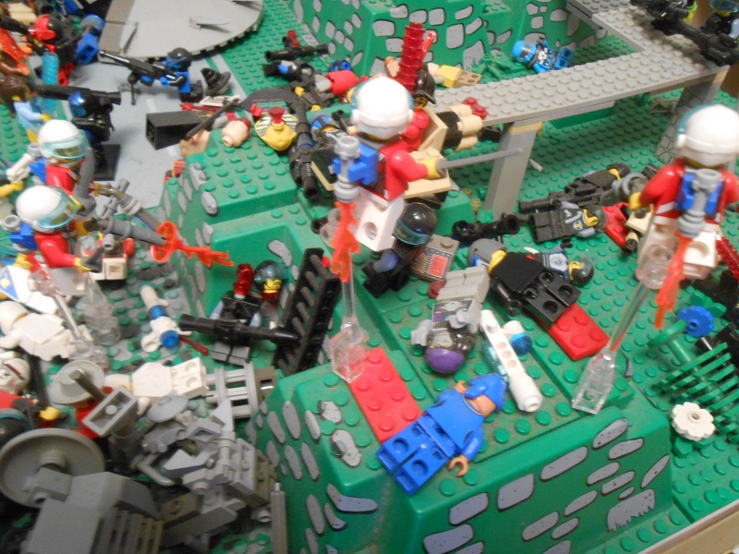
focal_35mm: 30
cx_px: 370
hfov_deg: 60.0
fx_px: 640
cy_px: 277
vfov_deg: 46.8
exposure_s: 1/1.3
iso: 400
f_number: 3.8
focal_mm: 5.3
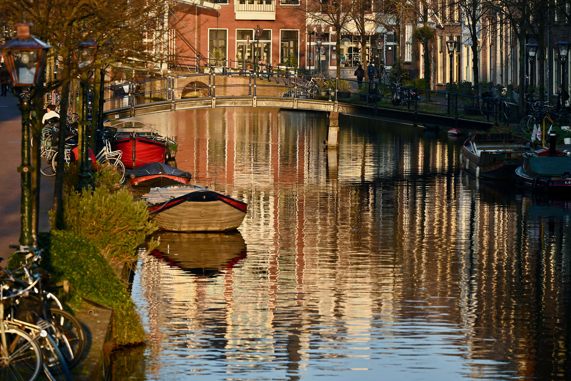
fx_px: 2856
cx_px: 286
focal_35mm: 180
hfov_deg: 11.4
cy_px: 190
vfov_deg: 7.6
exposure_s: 1/250
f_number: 5.6
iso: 100
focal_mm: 180
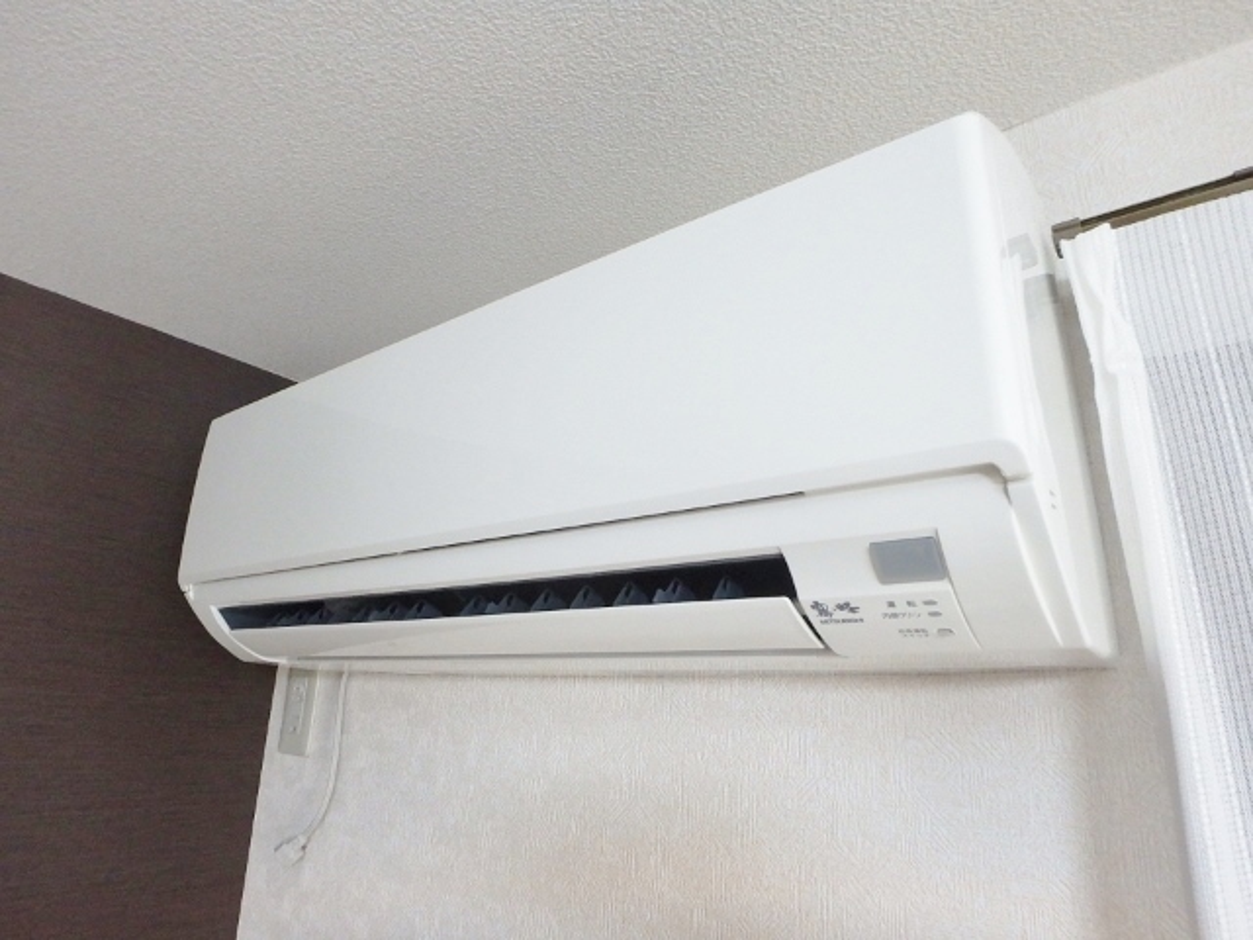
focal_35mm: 21
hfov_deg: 79.0
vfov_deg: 63.4
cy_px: 470
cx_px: 626
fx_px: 760
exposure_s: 1/30
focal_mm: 3.7
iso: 500
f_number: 3.5
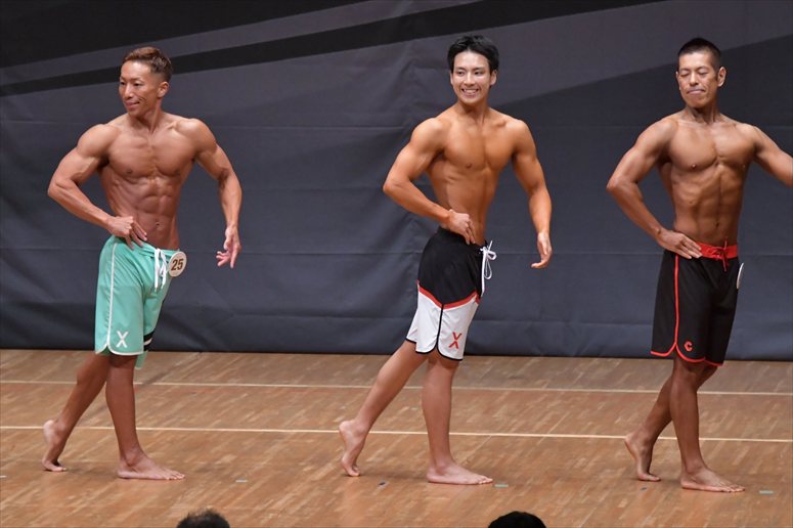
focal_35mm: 270
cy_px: 264
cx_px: 396
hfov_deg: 7.6
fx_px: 5945
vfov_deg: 5.1
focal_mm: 180
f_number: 5.6
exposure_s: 1/400
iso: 6400
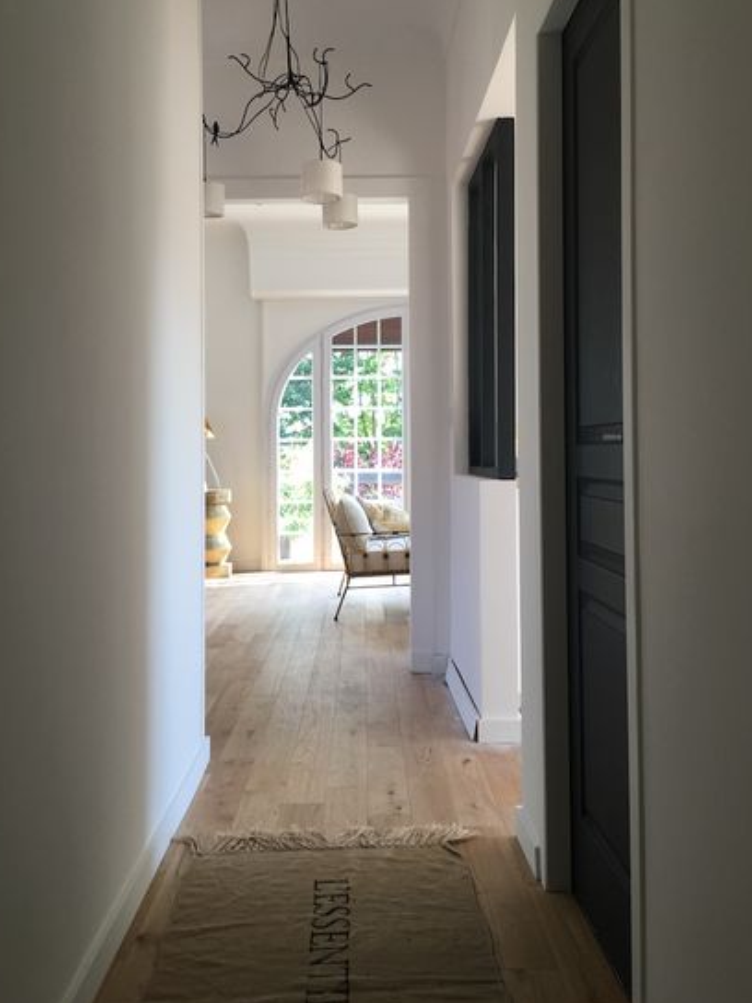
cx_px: 359
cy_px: 459
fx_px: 927
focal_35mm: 32
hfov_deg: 44.1
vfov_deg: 56.7
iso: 25
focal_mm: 4.15
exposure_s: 1/50
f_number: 2.2
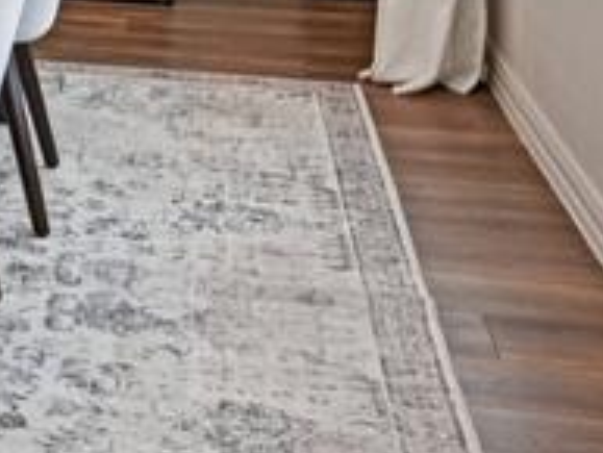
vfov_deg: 13.3
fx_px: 1691
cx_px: -337
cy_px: -425
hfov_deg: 17.8
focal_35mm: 97
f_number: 8
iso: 400
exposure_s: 1/25
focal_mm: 19
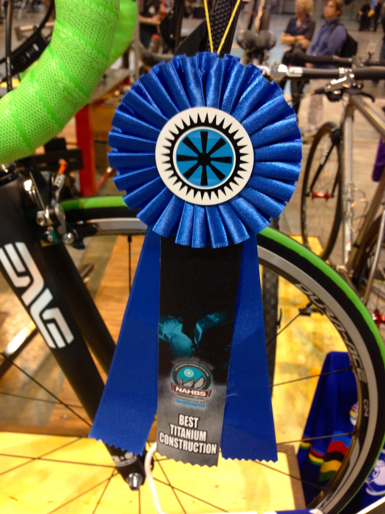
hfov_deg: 42.9
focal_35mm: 33
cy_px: 257
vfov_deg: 55.4
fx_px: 489
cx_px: 192
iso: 64
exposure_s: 1/20
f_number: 2.4
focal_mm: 4.13
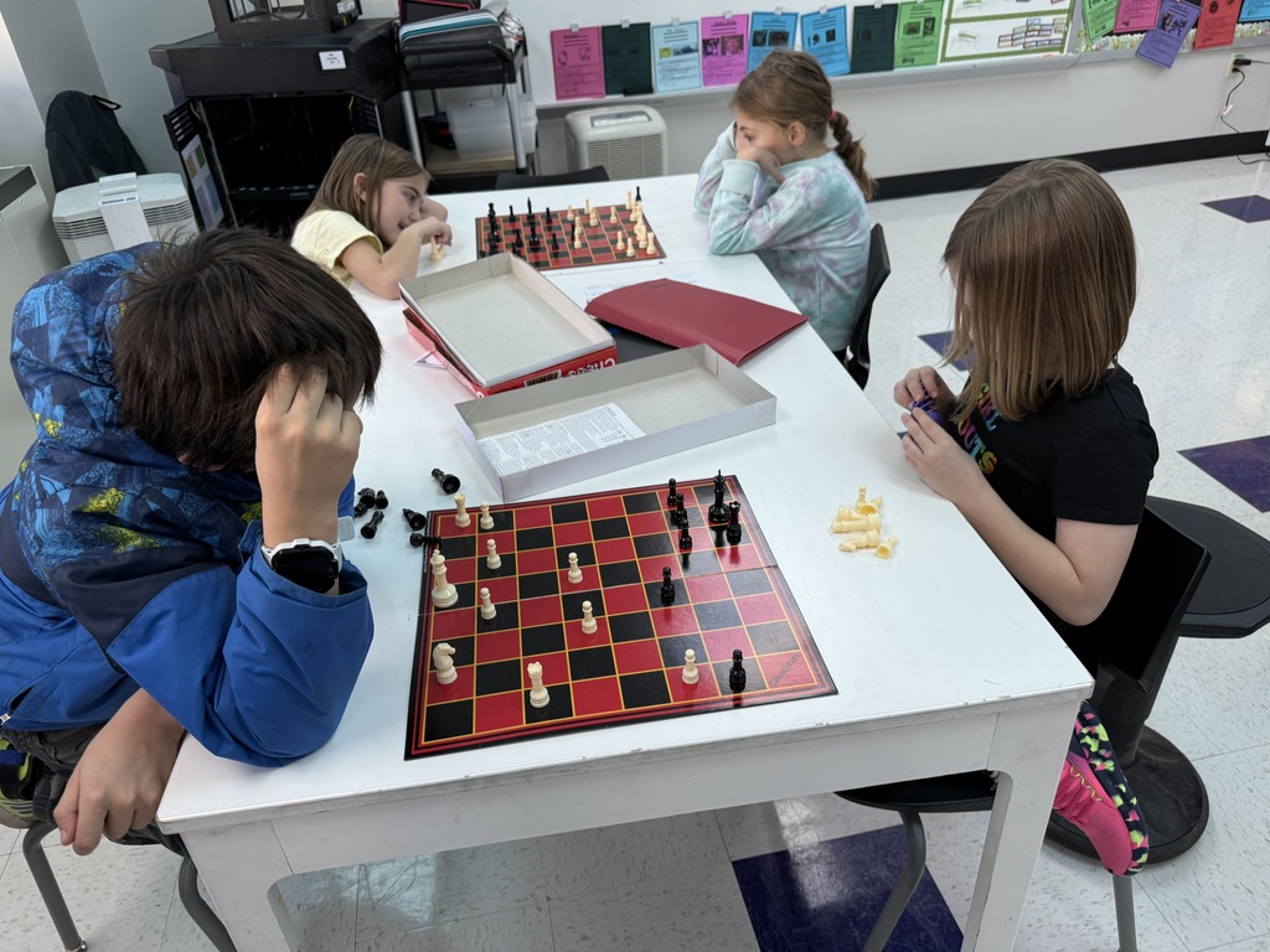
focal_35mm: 24
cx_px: 635
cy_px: 476
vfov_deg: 56.8
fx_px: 881
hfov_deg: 71.6
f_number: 1.78
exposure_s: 1/120
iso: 125
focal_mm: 6.76
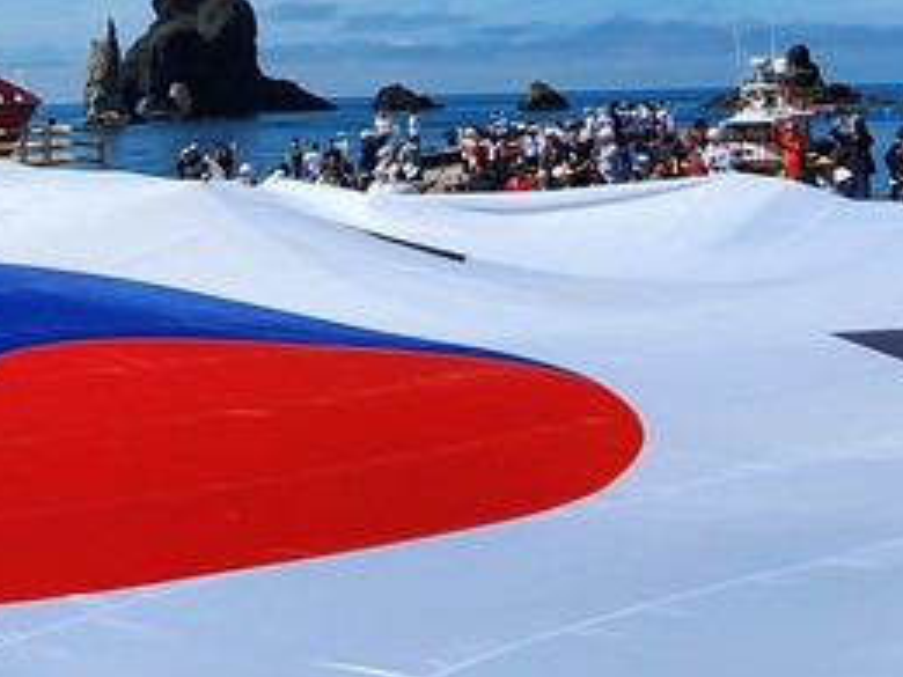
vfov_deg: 27.8
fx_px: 1252
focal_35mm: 48
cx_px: 198
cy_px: -59
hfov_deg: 38.4
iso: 50
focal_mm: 2.2
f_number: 2.2
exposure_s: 1/4064
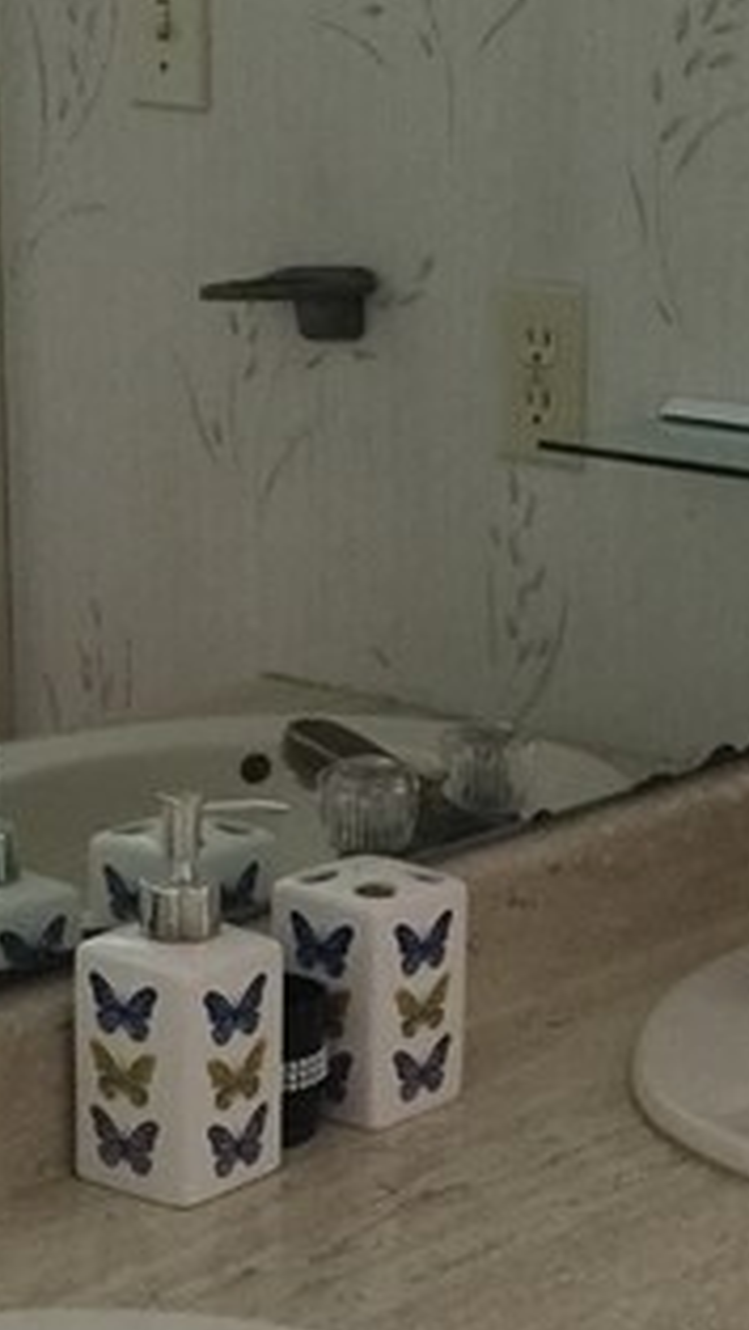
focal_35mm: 103
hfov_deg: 11.6
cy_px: 877
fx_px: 3631
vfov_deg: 20.7
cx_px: 851
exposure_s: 1/15
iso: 160
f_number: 2.2
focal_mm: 4.15
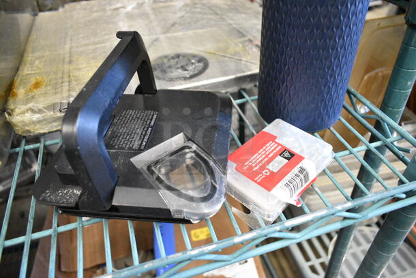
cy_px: 139
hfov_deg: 67.3
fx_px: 312
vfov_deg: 48.0
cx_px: 208
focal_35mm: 27
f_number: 4
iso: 6400
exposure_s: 1/100
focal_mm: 18
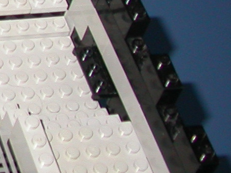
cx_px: -310
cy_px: -123
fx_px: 1221
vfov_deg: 7.9
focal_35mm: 183
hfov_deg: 9.6
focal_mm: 7.85
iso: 100
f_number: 2.6
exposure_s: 1/60
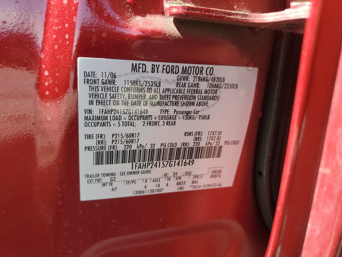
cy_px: 128
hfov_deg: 67.3
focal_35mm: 26
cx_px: 171
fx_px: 257
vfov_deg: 53.1
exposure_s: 1/400
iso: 50
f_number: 1.5
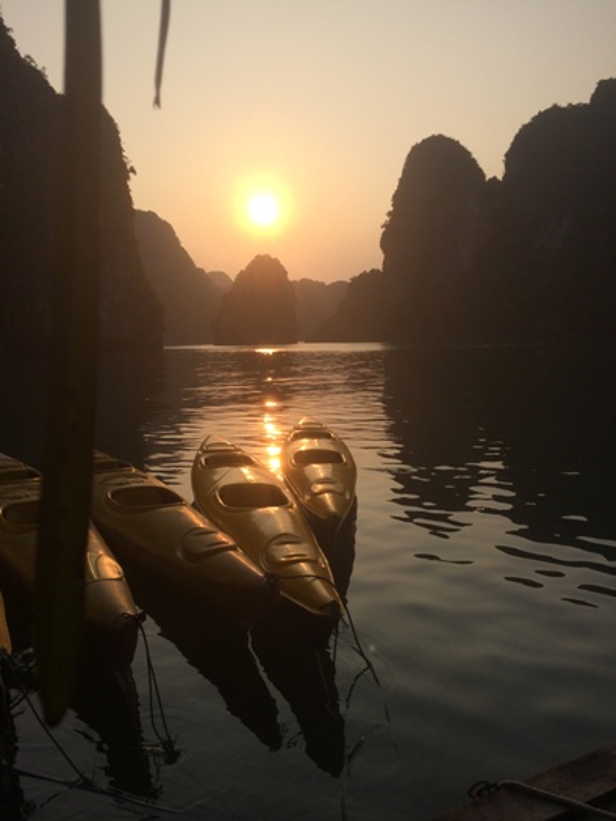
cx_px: 308
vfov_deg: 61.6
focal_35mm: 29
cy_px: 410
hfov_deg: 48.2
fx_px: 688
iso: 32
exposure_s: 1/3425
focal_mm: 4.15
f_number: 2.2
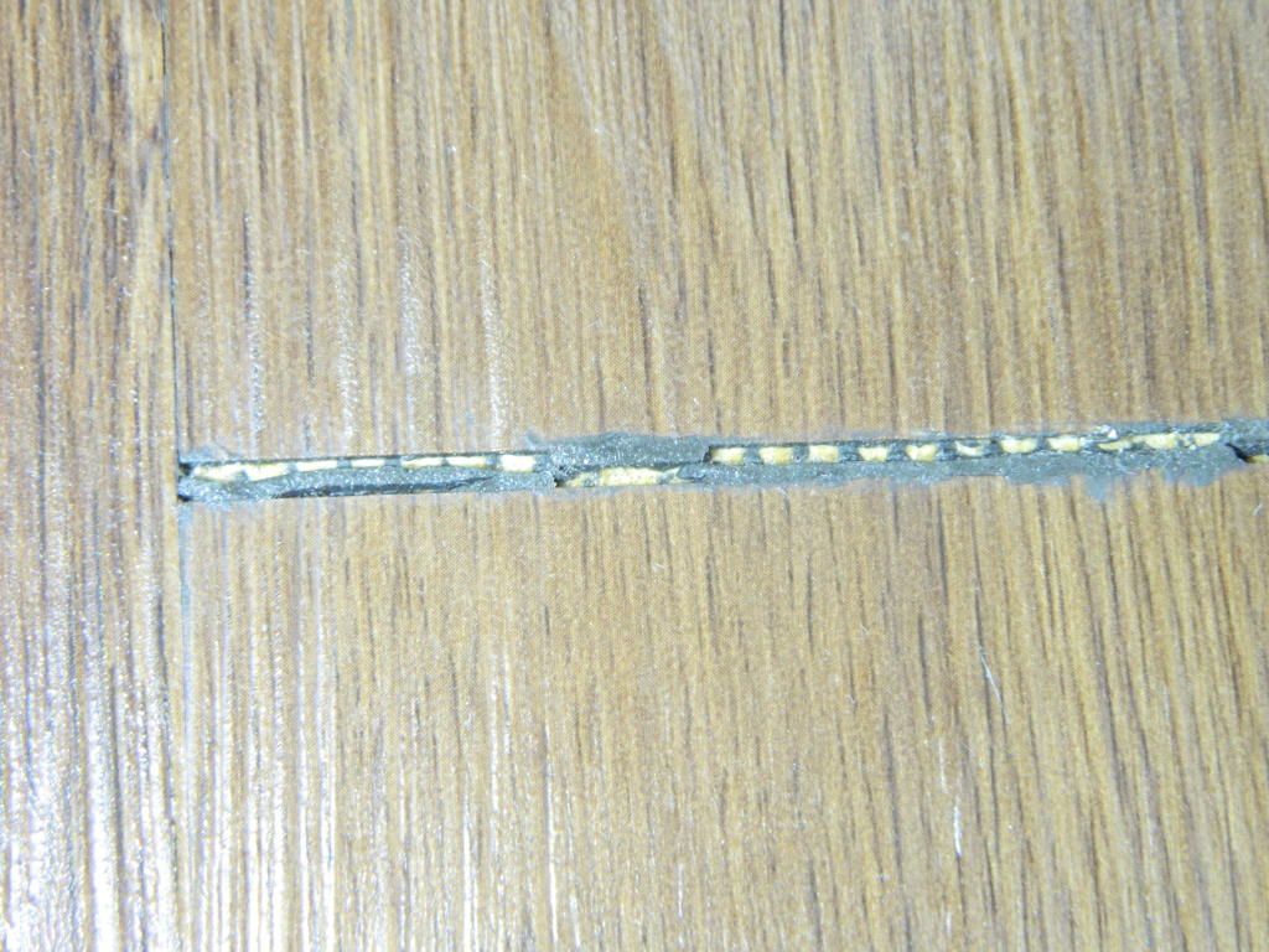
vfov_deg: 14.4
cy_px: 476
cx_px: 634
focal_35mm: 103
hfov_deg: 19.1
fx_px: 3776
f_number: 4.5
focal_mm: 18.6
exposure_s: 1/25
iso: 400
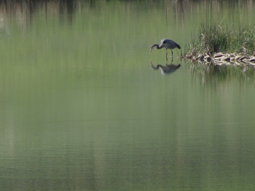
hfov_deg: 3.0
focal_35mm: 672
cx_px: 128
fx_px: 4949
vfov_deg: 2.2
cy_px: 96
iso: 200
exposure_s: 1/400
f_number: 8
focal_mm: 114.8
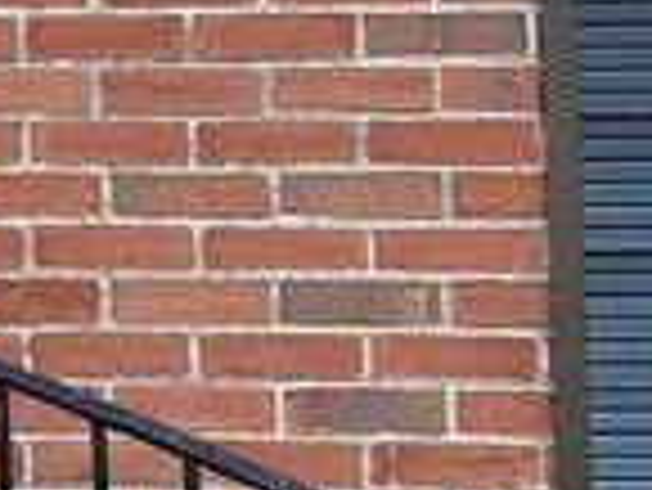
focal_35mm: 247
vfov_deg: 6.0
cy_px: -130
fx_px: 4656
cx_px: -639
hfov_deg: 7.7
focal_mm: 6.76
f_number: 1.78
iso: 100
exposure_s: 1/80
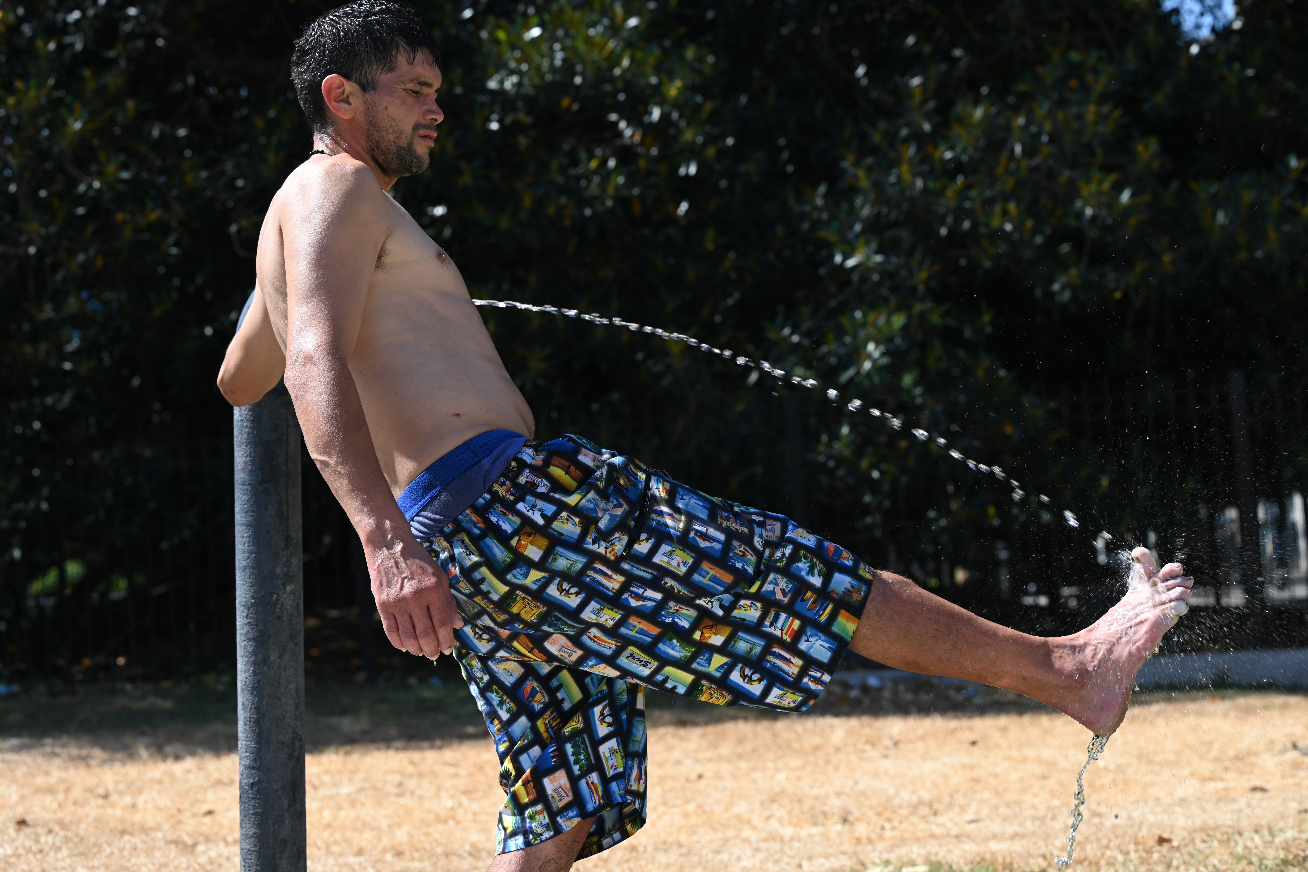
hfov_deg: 28.8
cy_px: 436
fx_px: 2543
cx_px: 654
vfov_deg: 19.5
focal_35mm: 70
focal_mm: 70
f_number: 5.6
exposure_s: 1/400
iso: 100
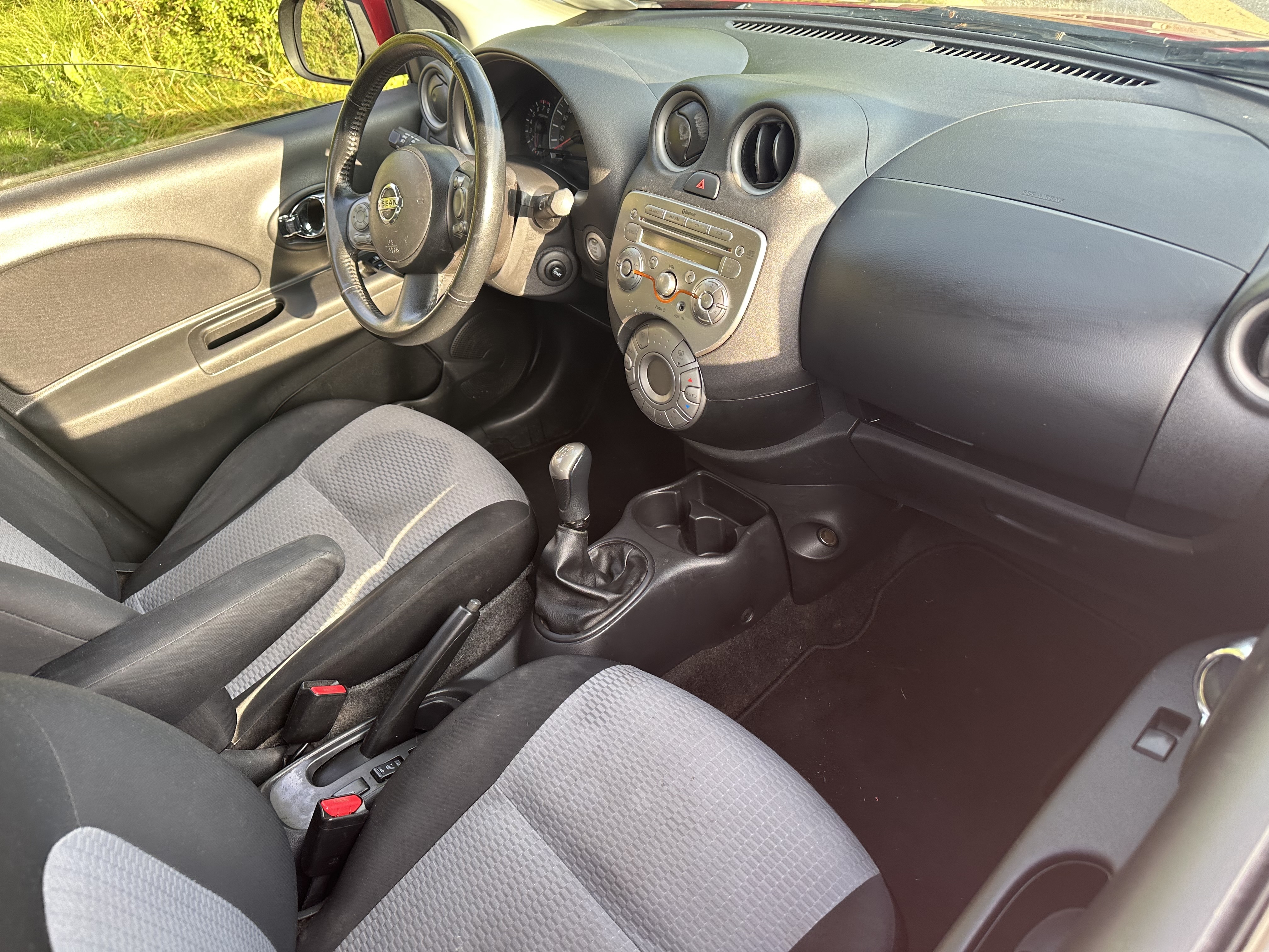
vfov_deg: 56.8
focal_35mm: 24
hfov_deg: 71.6
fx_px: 880
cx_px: 634
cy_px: 476
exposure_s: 1/121
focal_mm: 6.86
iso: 100
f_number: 1.78
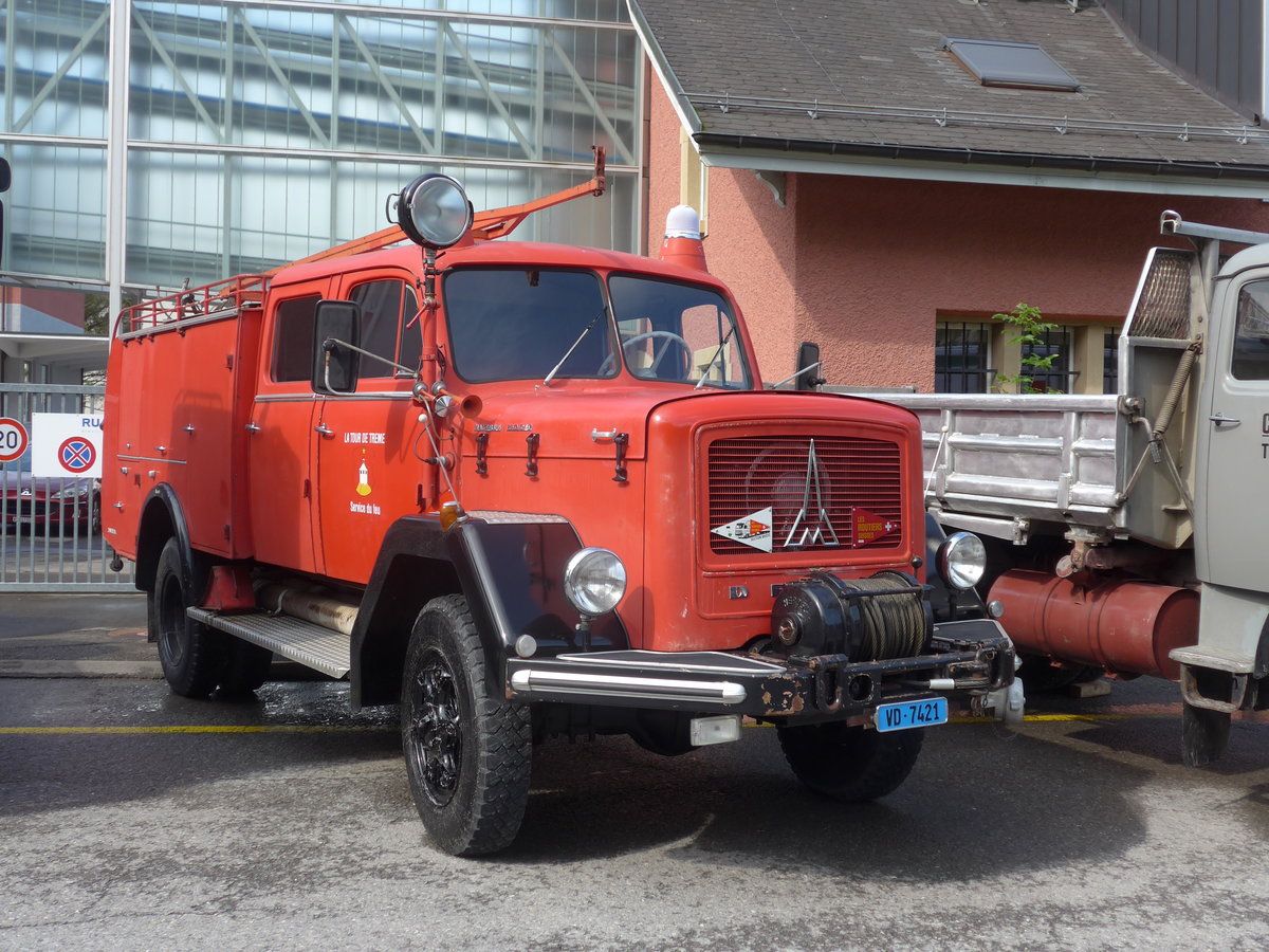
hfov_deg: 47.9
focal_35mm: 39
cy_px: 476
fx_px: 1430
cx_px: 634
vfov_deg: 36.8
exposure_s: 1/640
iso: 80
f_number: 2.8
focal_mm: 8
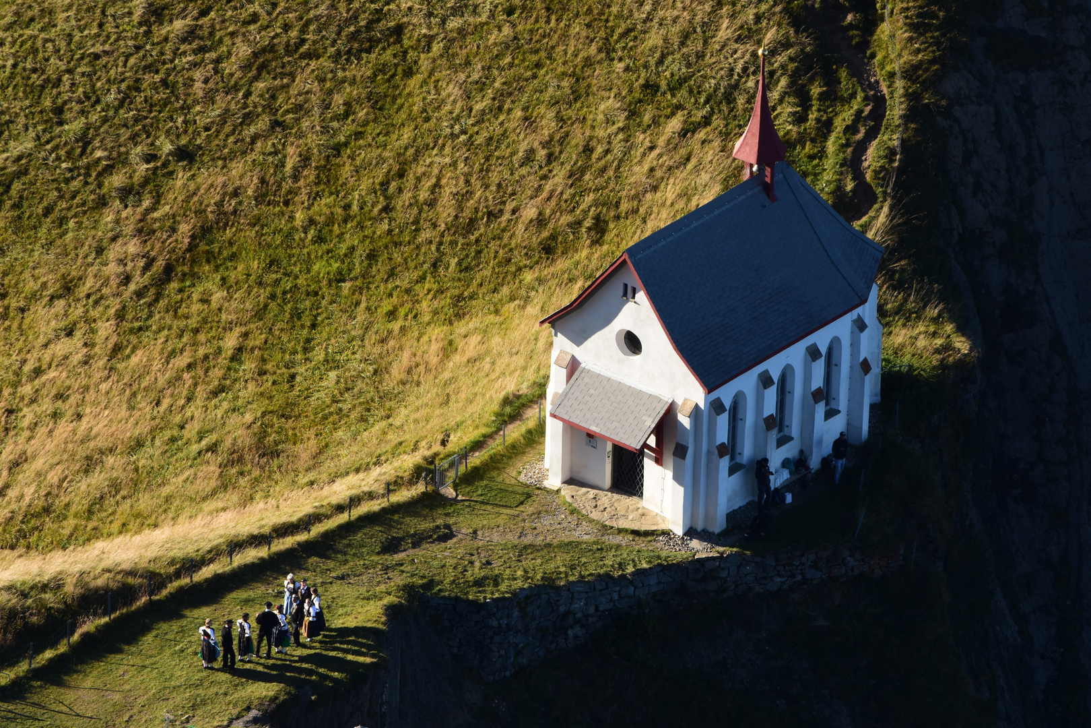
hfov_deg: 4.9
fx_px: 12727
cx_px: 546
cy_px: 364
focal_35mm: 420
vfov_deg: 3.3
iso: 400
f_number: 14
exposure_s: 1/160
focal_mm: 280
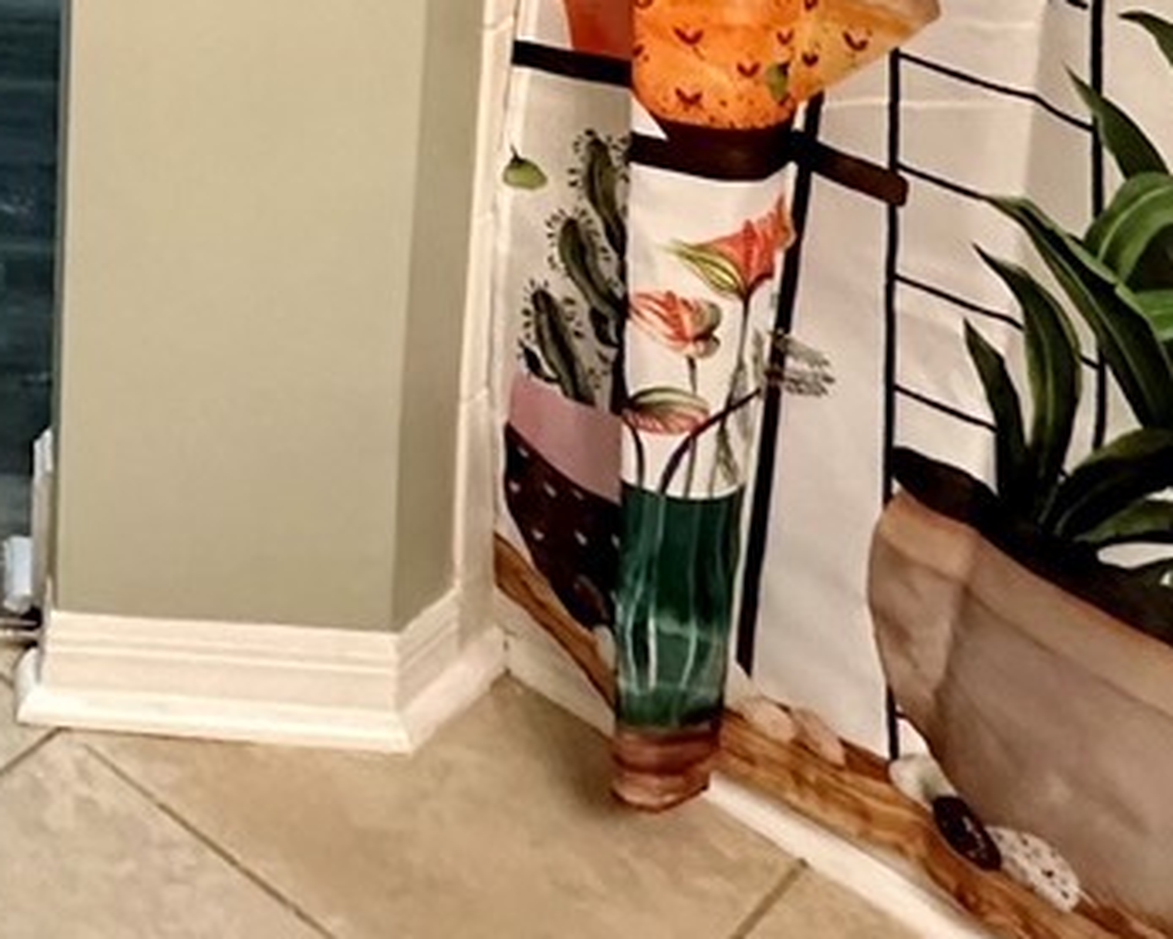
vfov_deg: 20.0
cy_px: -574
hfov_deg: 25.6
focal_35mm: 63
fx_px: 2188
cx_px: -372
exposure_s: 1/120
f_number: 2.2
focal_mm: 2.22
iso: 320
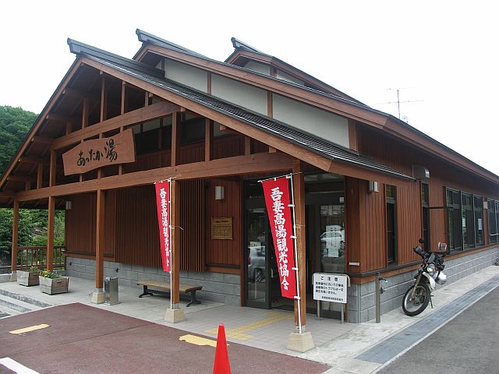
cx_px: 250
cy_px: 187
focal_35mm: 28
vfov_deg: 49.7
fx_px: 404
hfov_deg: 63.4
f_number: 3.2
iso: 50
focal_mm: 7.2
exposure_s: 1/80
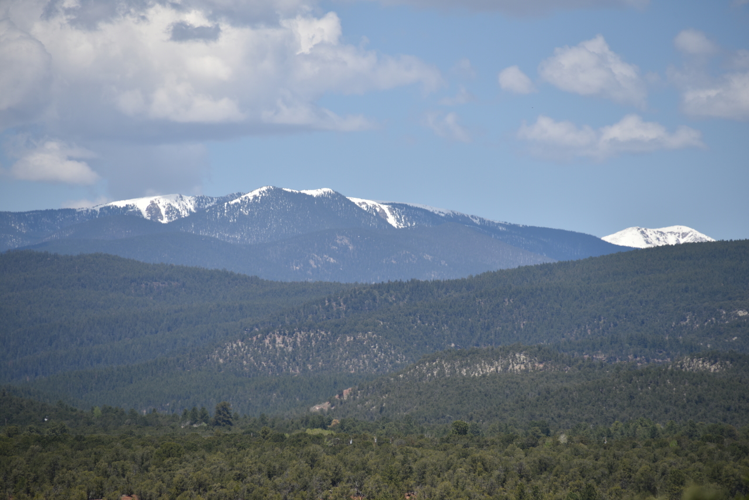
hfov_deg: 6.9
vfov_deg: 4.6
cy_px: 250
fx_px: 6243
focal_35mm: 300
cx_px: 374
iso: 100
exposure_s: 1/640
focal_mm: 300
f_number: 7.1
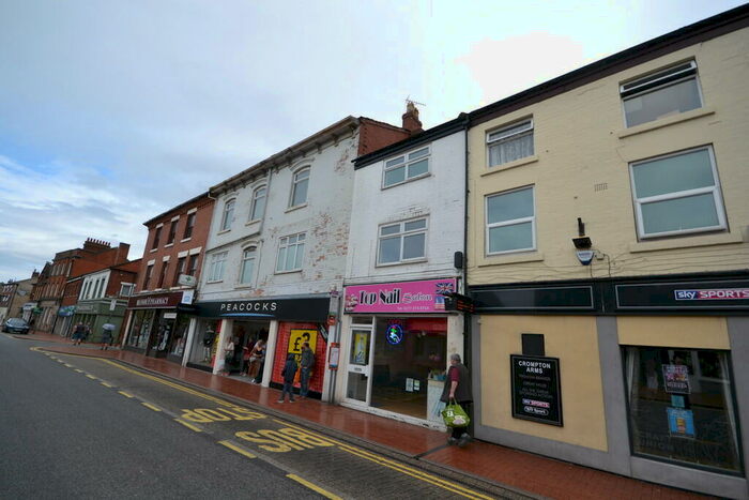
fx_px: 312
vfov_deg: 77.4
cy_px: 250
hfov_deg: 100.4
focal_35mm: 15
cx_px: 374
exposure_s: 1/200
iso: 100
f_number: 7.1
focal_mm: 10
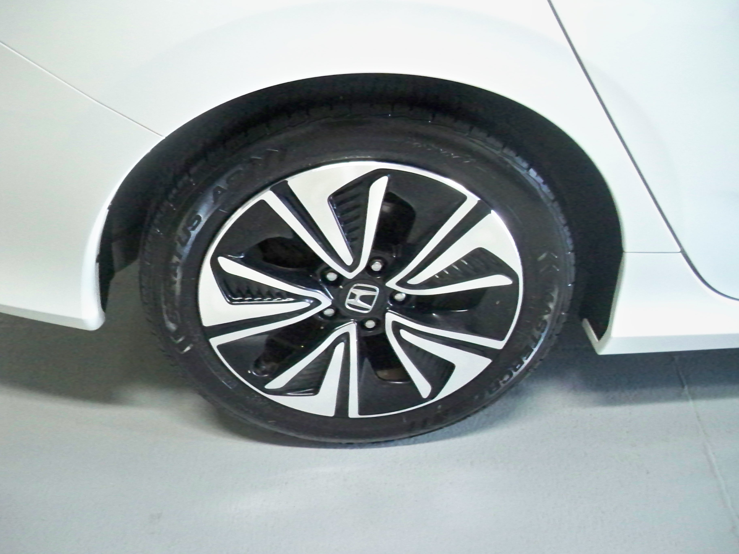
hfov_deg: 52.6
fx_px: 747
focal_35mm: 35
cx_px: 370
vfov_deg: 40.7
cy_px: 277
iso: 2000
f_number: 3.1
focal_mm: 6.3
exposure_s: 1/60
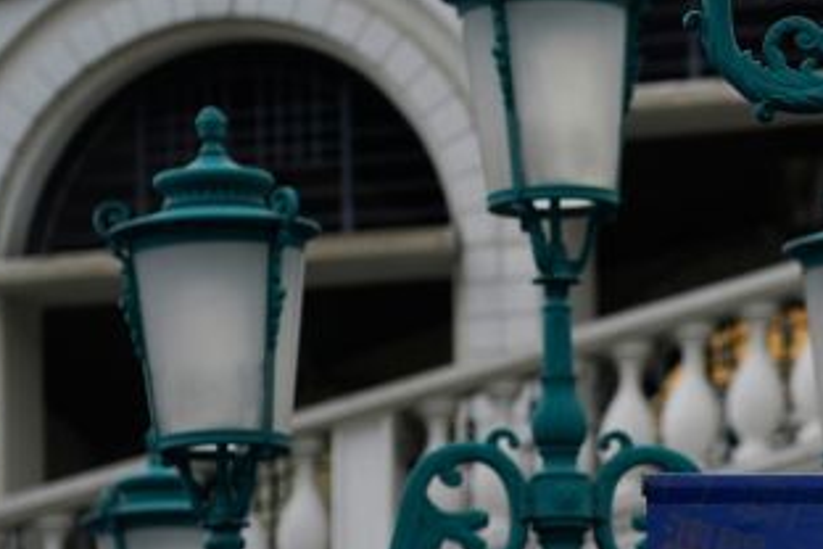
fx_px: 10515
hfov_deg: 4.4
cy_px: 627
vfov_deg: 3.0
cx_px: 1314
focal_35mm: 460
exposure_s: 1/1000
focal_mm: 140
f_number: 4
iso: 320
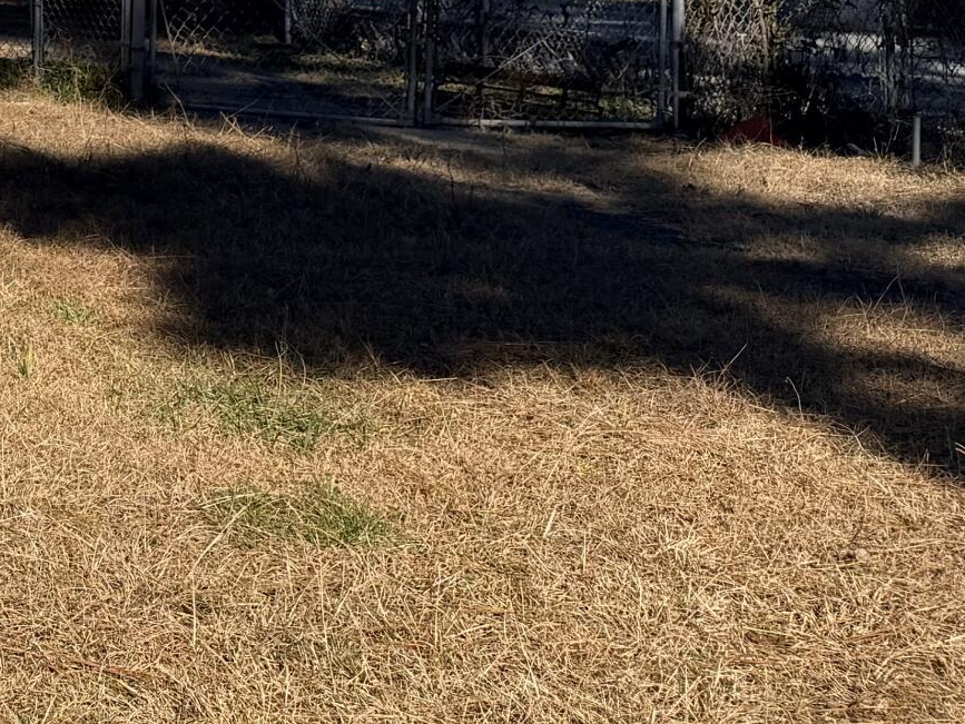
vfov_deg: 16.4
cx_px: -623
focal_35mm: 83
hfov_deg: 19.4
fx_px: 2315
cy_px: -327
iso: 80
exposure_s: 1/7353
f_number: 1.78
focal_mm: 6.76
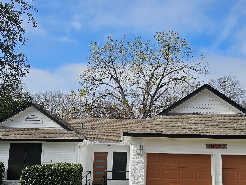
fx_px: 227
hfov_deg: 56.7
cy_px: 122
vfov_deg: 43.6
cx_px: 138
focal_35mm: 32
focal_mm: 6.3
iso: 10
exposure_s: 1/960
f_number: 1.7
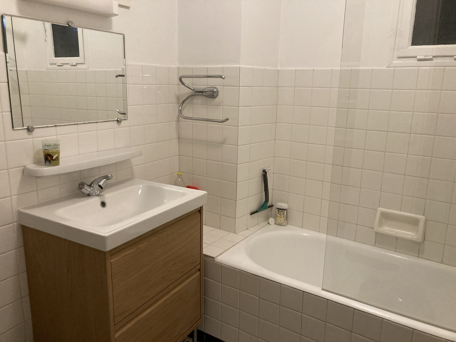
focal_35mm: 28
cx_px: 228
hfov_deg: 63.4
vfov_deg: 49.7
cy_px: 171
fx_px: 369
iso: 200
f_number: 1.8
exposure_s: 1/60
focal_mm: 3.99
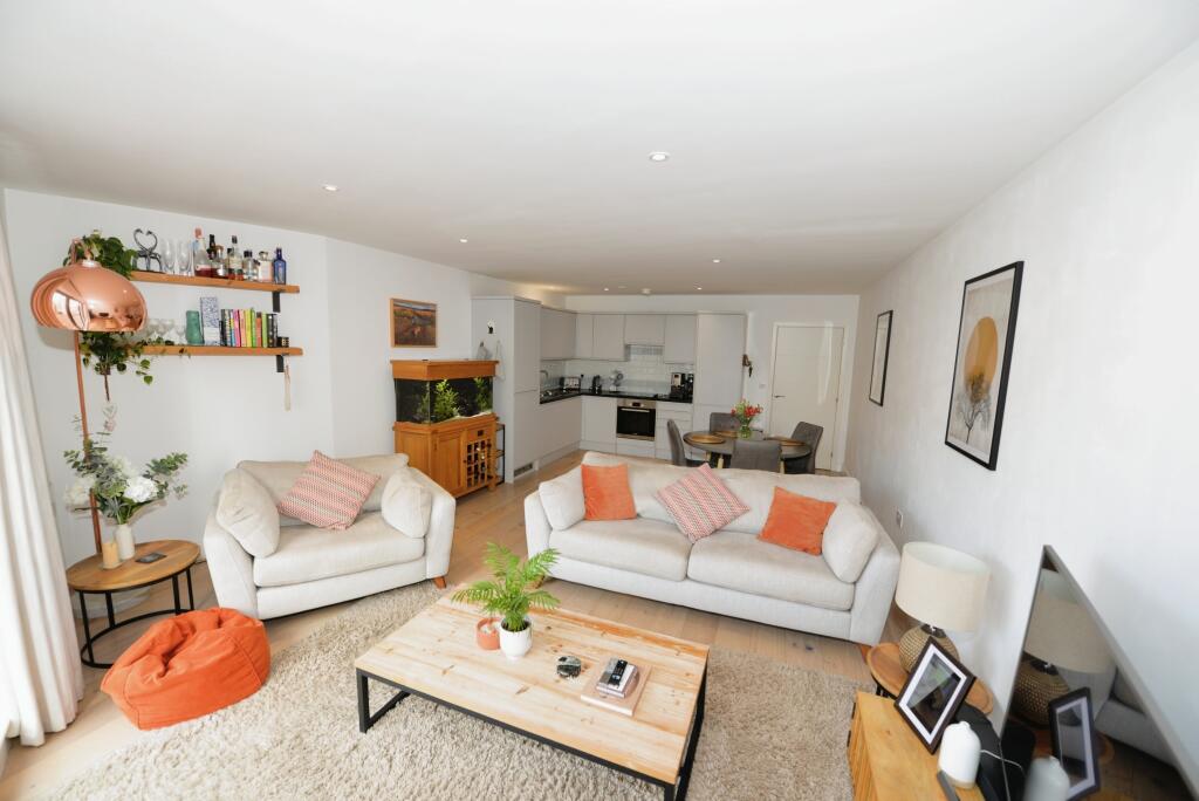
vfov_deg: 81.3
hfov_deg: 104.2
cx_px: 600
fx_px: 467
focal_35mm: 14
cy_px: 400
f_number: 4
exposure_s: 1/60
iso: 220
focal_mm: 14
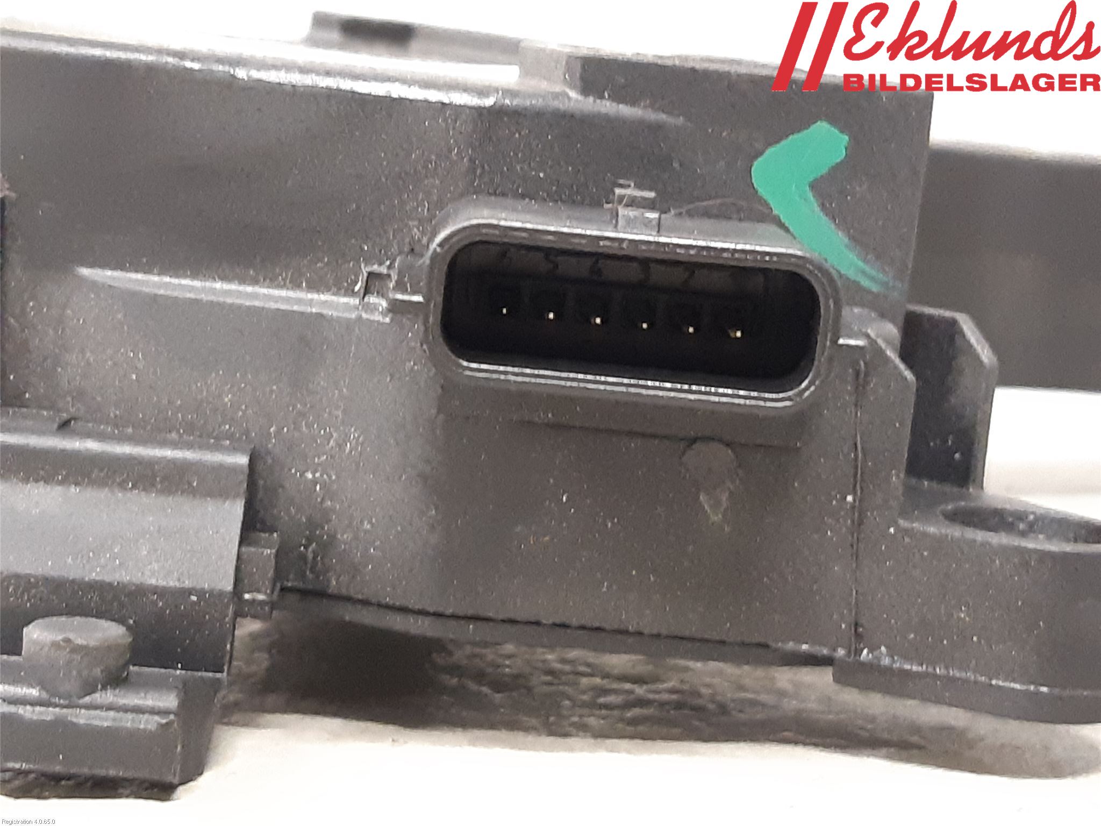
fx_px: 827
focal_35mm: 26
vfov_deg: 53.1
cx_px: 550
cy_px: 413
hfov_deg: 67.3
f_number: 1.7
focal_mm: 3.93
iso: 400
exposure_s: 1/25
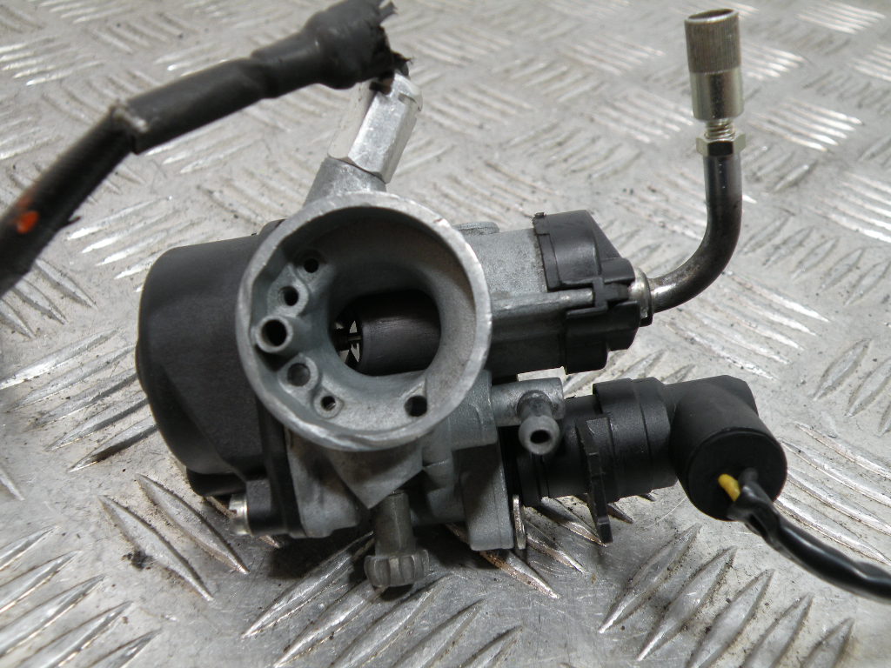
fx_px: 849
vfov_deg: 42.9
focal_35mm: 33
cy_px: 334
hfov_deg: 55.4
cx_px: 446
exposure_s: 1/66.7
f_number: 3.2
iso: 88
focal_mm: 5.8
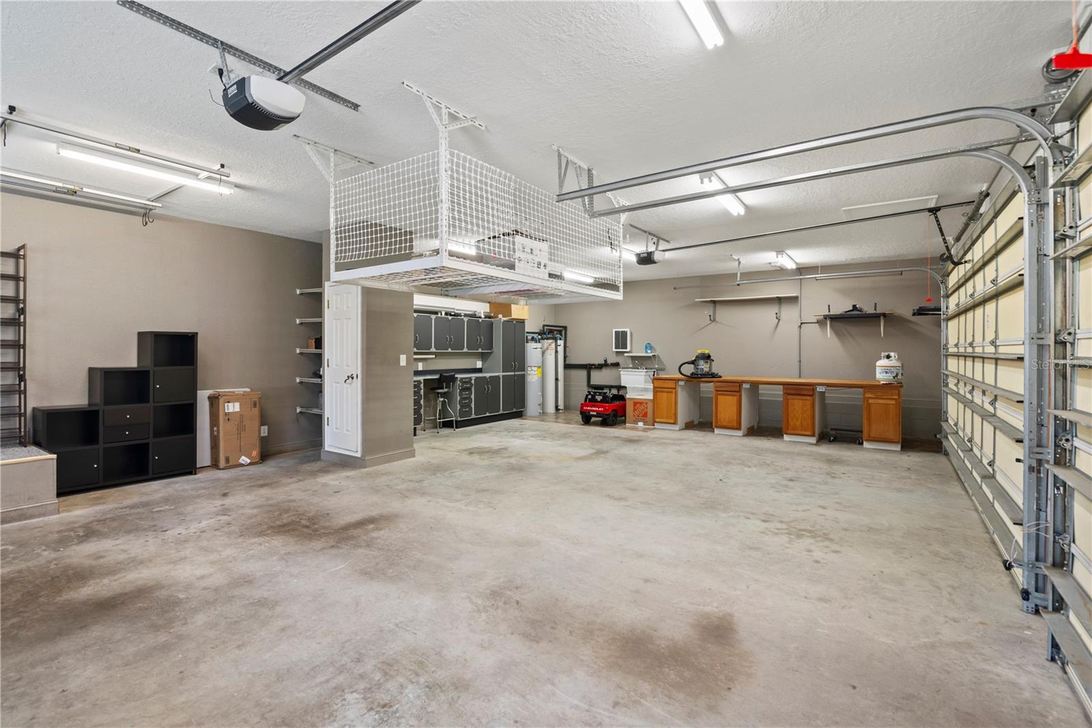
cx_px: 546
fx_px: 485
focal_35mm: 16
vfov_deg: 73.8
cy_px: 364
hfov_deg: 96.7
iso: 100
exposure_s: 1/2
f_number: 8
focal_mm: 16
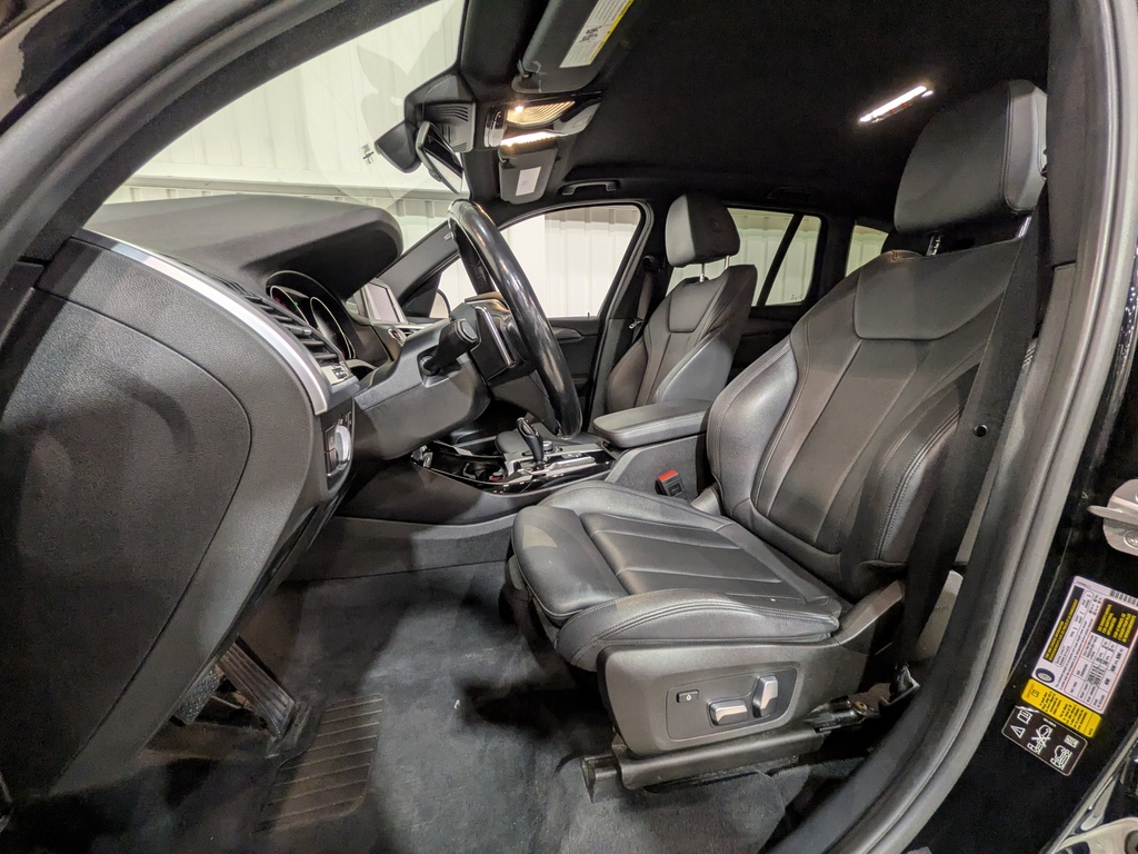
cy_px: 427
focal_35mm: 14
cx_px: 569
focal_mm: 1.83
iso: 130
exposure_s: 1/25
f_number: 2.2
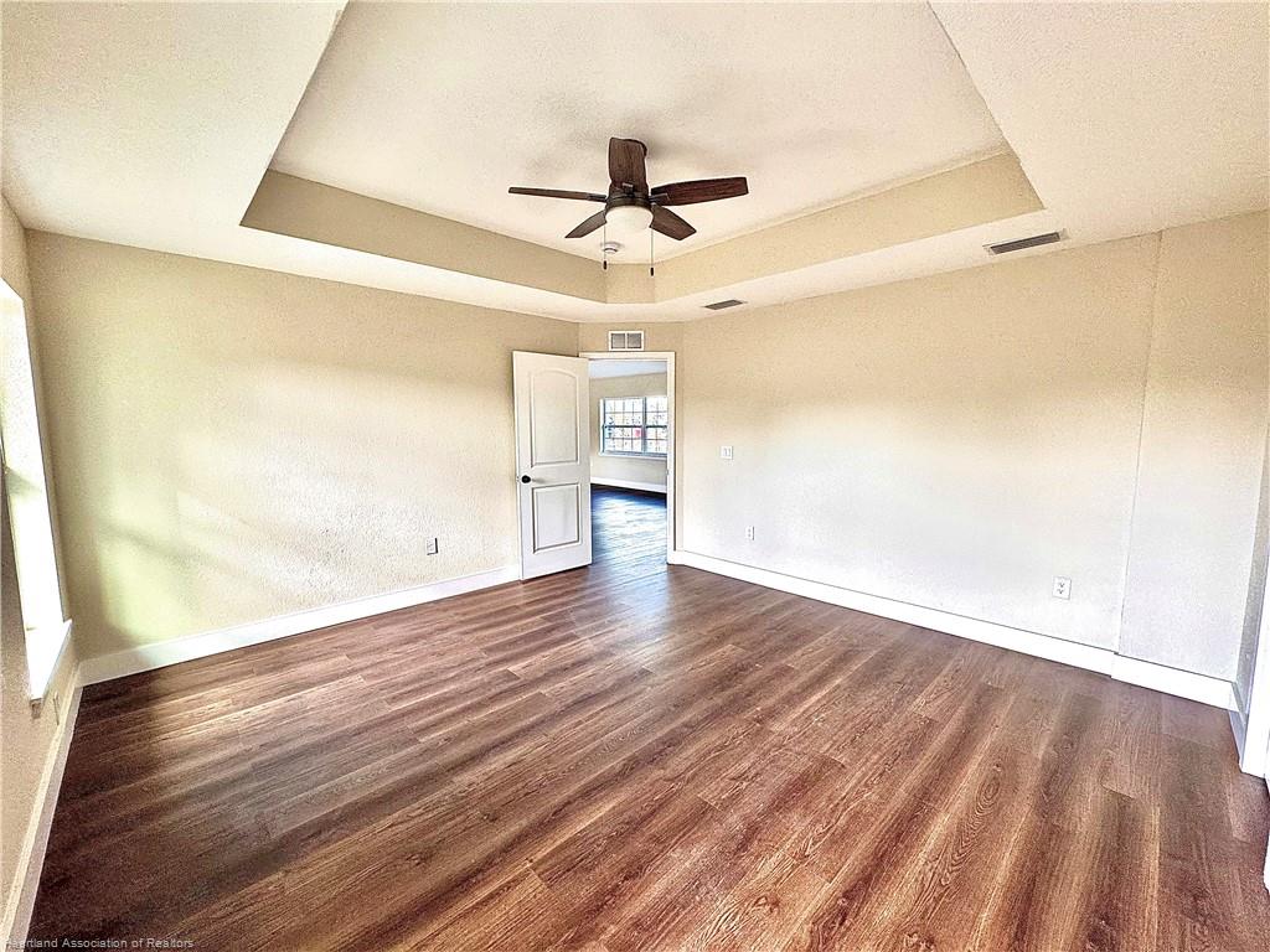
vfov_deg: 85.7
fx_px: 514
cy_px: 476
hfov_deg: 102.1
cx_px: 635
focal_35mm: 14
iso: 160
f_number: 2.2
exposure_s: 1/99
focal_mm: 2.22
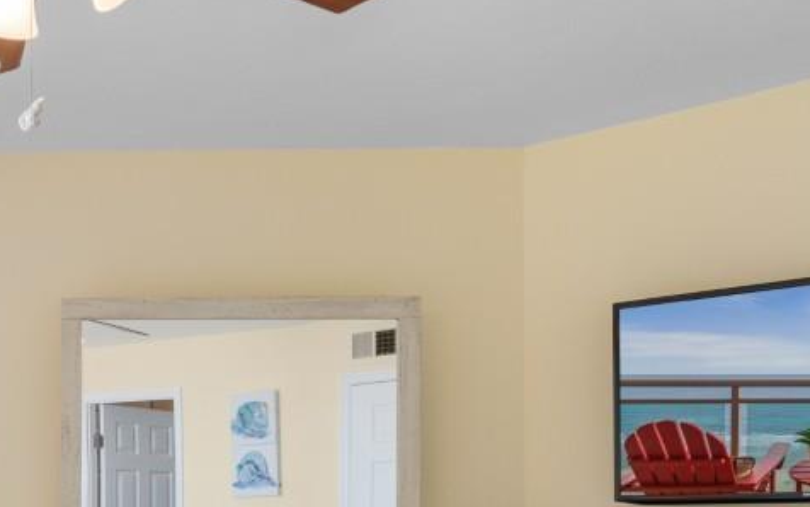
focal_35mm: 52
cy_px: 529
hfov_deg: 34.7
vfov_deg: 23.6
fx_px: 1148
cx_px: -31
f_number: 5
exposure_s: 1/100
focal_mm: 10
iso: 100
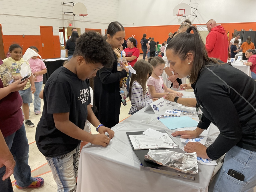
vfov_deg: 48.2
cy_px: 96
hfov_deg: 61.7
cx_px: 128
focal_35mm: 29
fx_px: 214
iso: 125
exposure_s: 1/59
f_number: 1.8
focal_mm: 3
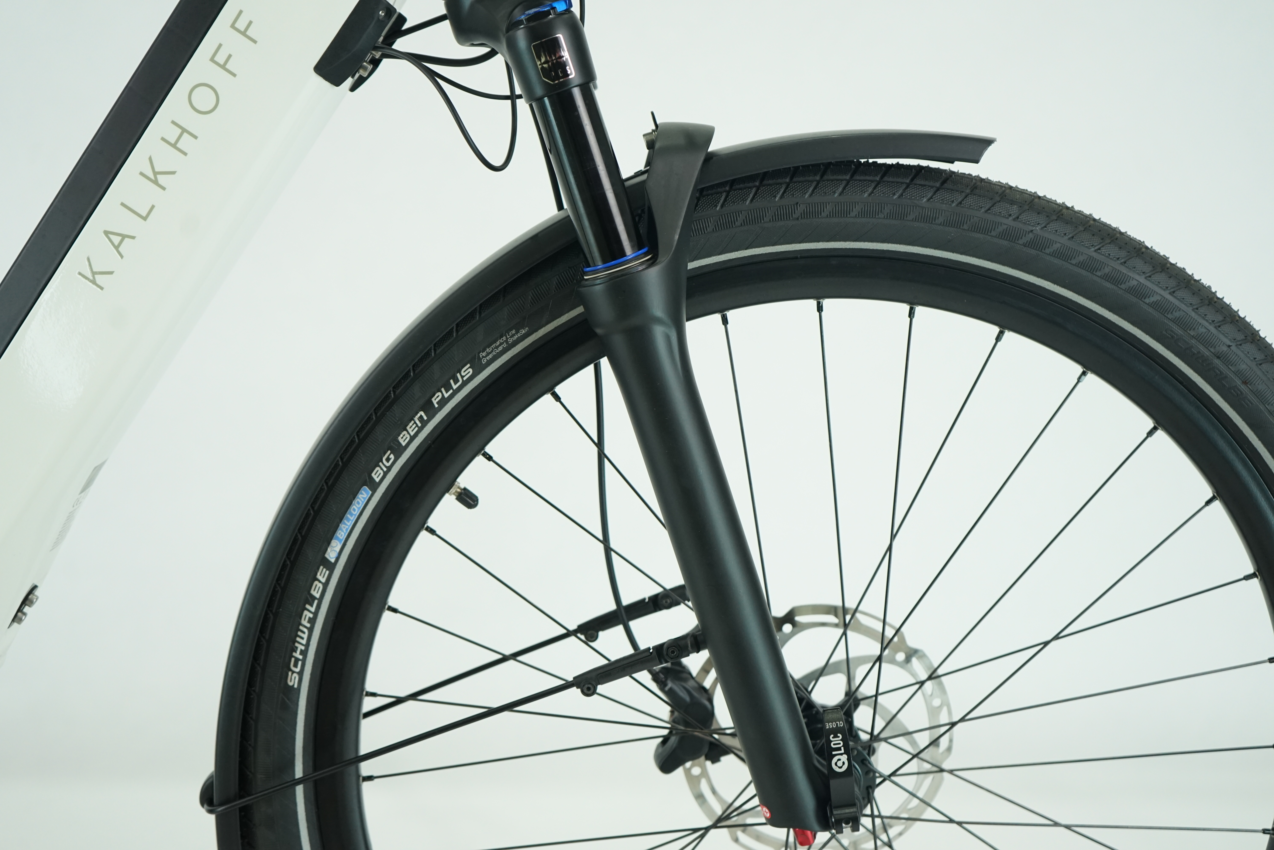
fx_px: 1486
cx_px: 637
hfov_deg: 46.4
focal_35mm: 42
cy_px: 425
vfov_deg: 31.9
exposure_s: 1/200
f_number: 4.5
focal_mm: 42
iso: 1000
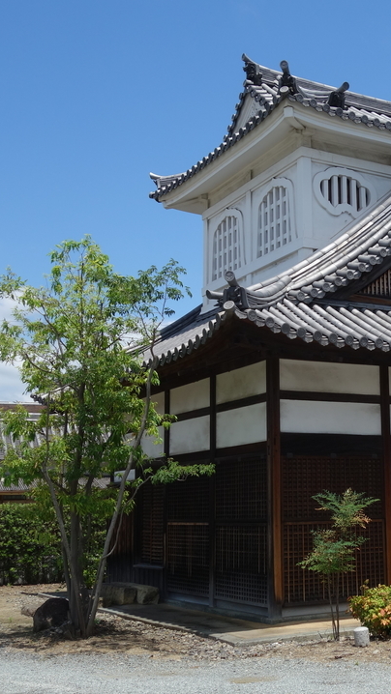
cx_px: 338
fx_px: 903
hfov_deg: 23.9
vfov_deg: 42.1
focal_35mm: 49
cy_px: 345
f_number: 5.6
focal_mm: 10.4
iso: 125
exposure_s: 1/640
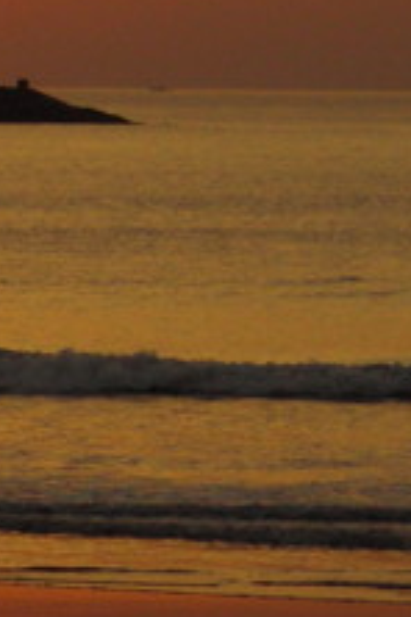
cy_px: 195
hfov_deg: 3.2
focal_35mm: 423
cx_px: -444
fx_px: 7243
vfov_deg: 4.9
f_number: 4
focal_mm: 18.9
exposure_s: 1/440
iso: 50
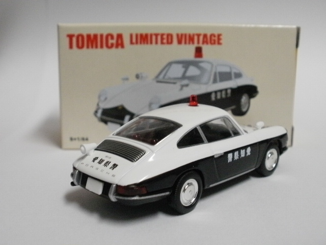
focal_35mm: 44
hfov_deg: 42.9
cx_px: 163
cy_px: 122
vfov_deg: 32.9
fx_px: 414
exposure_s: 1/30
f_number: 4
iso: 400
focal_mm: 7.7
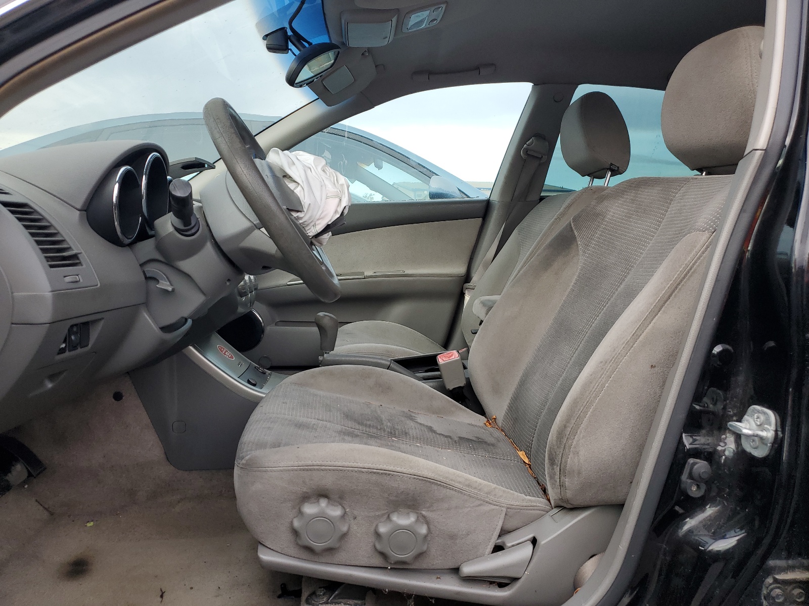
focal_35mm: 26
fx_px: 608
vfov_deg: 53.1
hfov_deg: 67.3
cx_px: 404
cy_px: 303
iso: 50
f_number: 1.5
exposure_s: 1/200
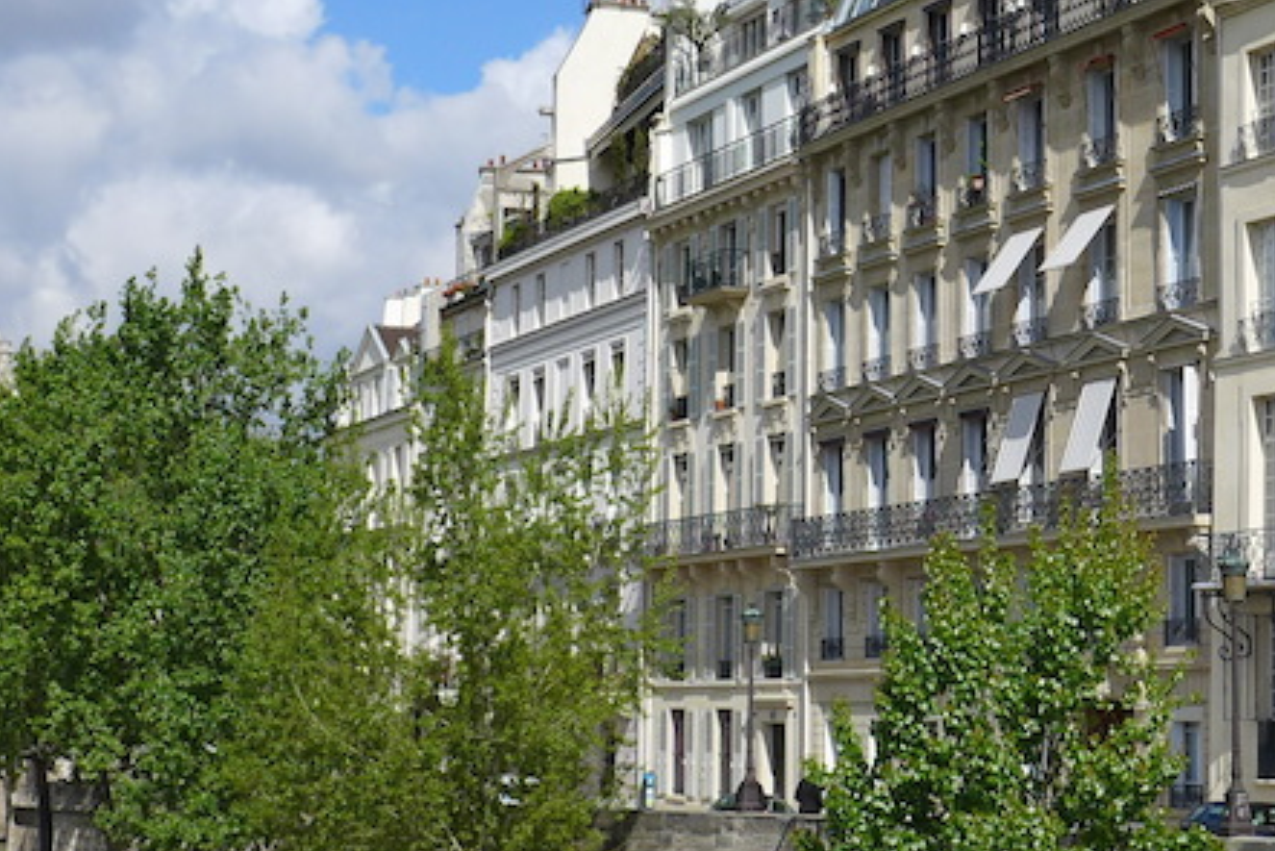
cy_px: 449
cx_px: 1047
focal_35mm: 81
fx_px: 2870
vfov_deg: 16.9
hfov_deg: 24.6
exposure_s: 1/2000
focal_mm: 6.9
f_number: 3.2
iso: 80
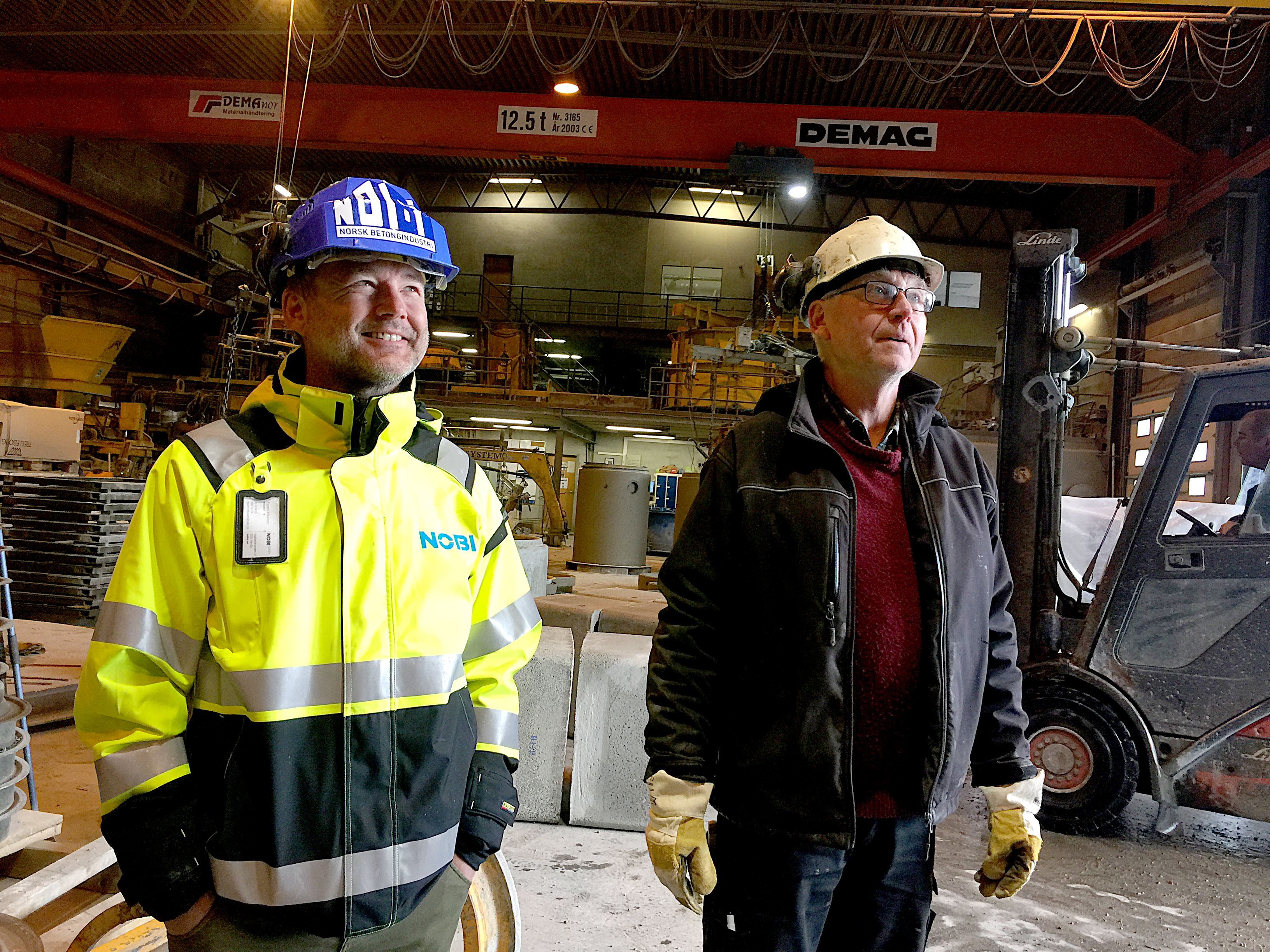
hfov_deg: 61.7
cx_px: 635
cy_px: 476
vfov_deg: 48.2
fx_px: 1064
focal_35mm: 29
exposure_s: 1/33
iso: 64
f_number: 2.2
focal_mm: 4.15
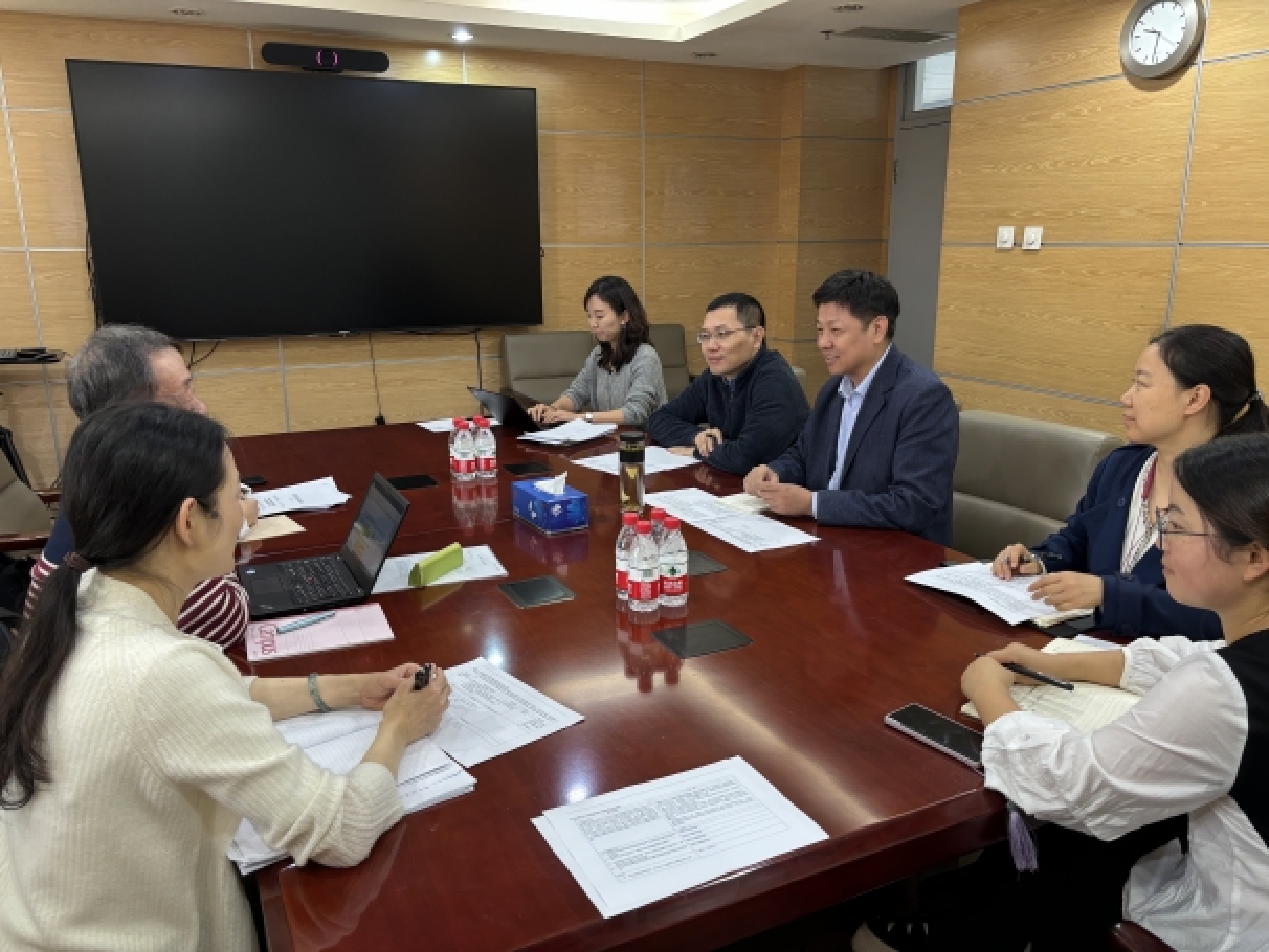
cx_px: 634
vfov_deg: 53.1
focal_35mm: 26
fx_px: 954
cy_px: 476
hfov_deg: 67.3
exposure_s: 1/50
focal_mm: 5.96
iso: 160
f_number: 1.6
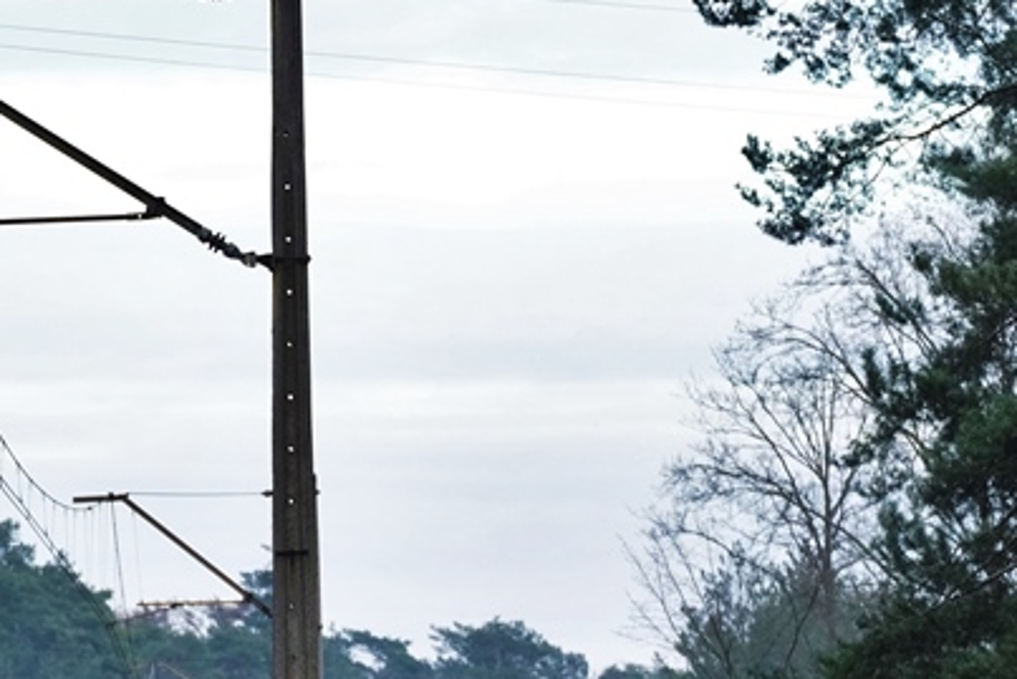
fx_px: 10088
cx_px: -343
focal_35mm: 357
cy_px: 560
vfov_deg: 3.9
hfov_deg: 5.7
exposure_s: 1/125
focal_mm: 80
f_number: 5.6
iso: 400
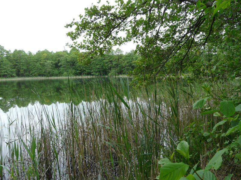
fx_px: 195
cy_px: 90
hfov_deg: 63.4
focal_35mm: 28
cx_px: 120
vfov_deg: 49.7
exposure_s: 1/125
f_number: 4
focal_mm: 4.6
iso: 125
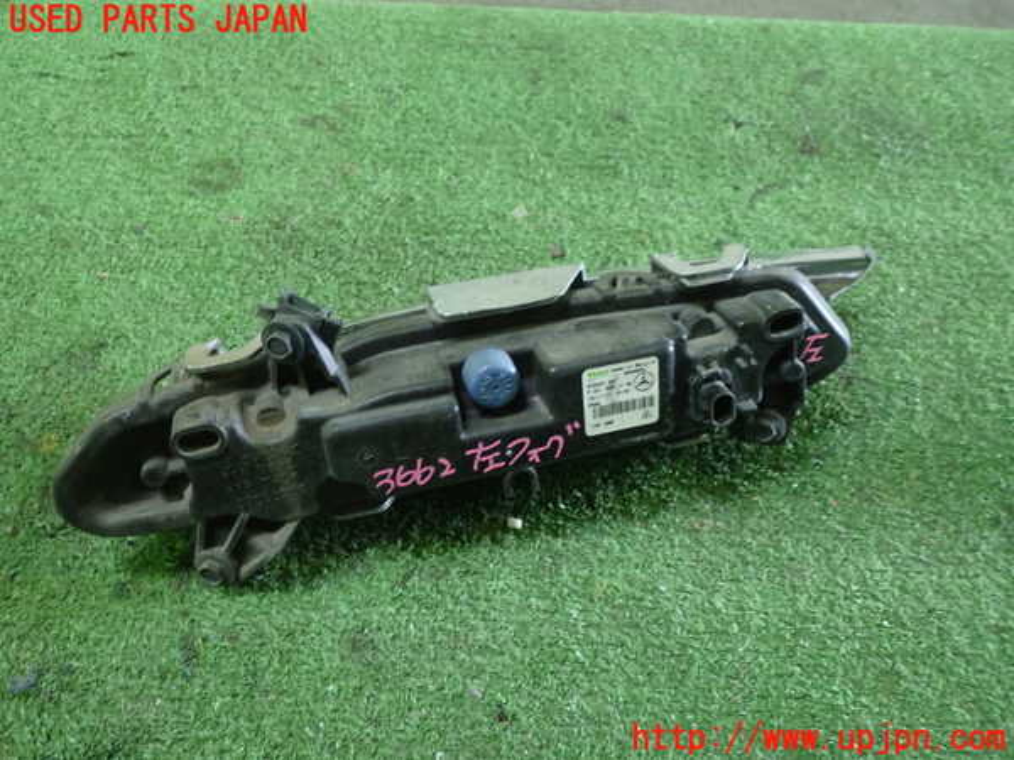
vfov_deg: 46.8
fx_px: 879
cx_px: 507
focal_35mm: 30
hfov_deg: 60.0
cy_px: 380
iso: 500
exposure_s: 1/30
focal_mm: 5.4
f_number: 2.3
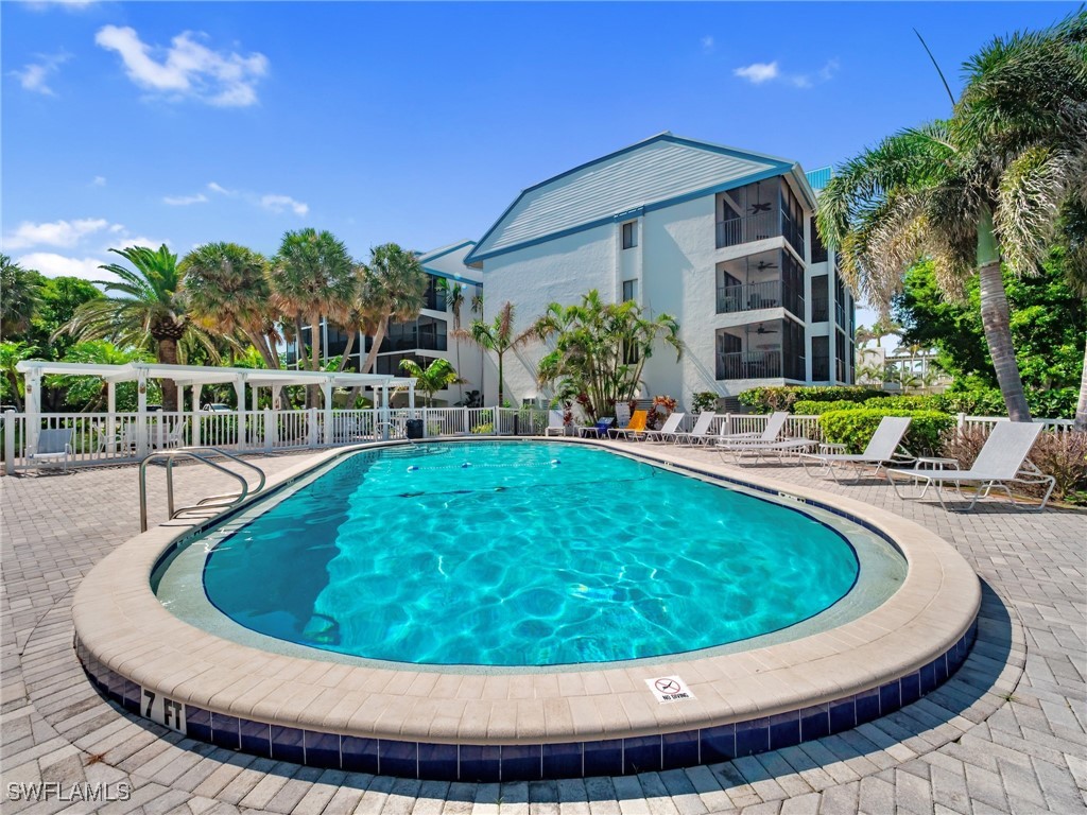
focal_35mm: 14
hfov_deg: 102.1
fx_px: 440
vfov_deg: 85.7
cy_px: 408
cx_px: 544
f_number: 7.1
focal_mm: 7
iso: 200
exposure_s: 1/1600
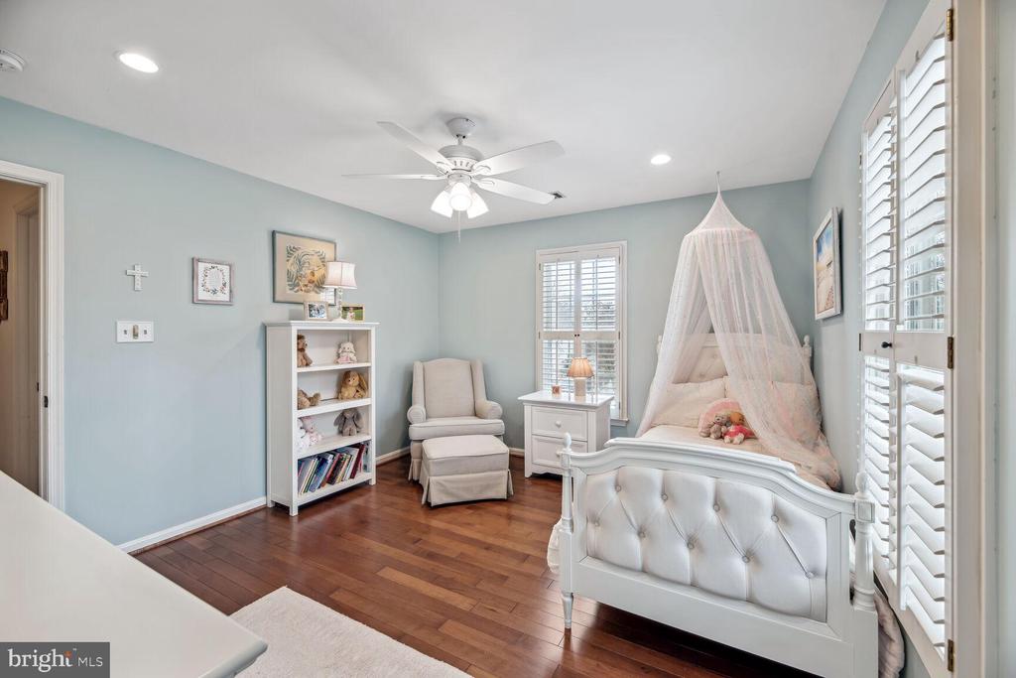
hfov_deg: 104.2
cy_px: 339
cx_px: 508
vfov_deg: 81.2
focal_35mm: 14
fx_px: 395
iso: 100
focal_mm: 14
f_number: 9
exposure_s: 1/4
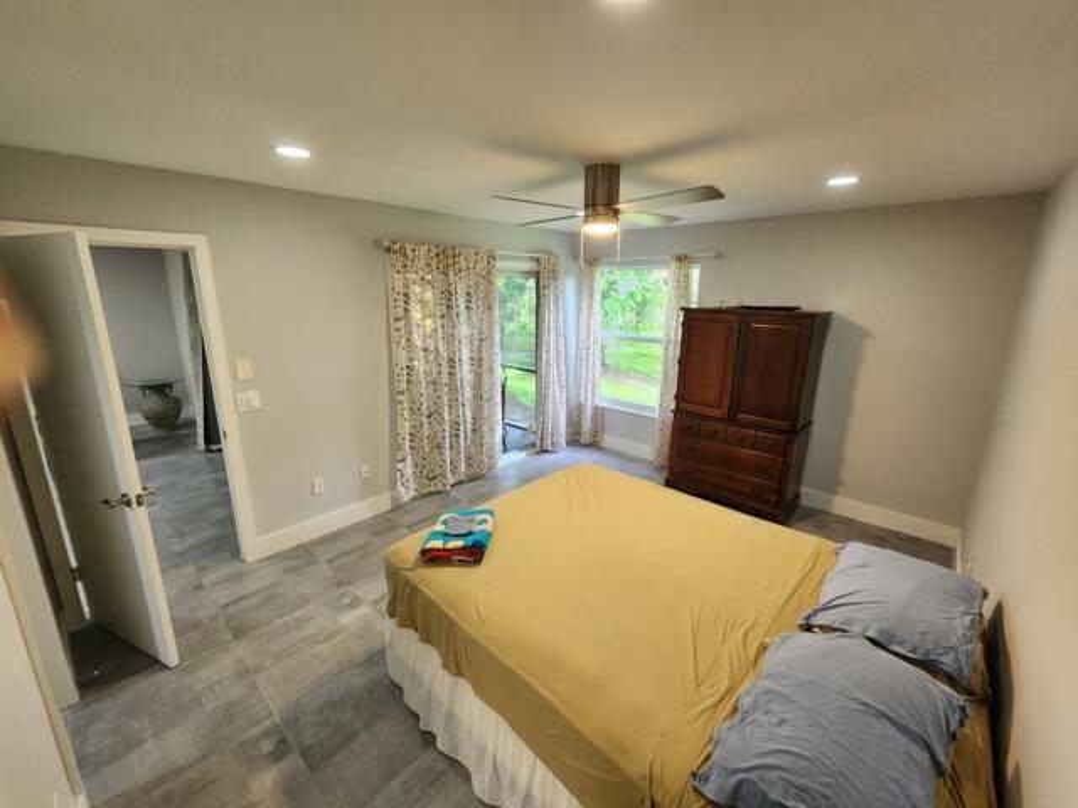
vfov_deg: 89.9
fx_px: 405
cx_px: 539
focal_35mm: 13
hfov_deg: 106.2
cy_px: 404
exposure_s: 1/60
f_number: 2.2
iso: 320
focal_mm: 2.2
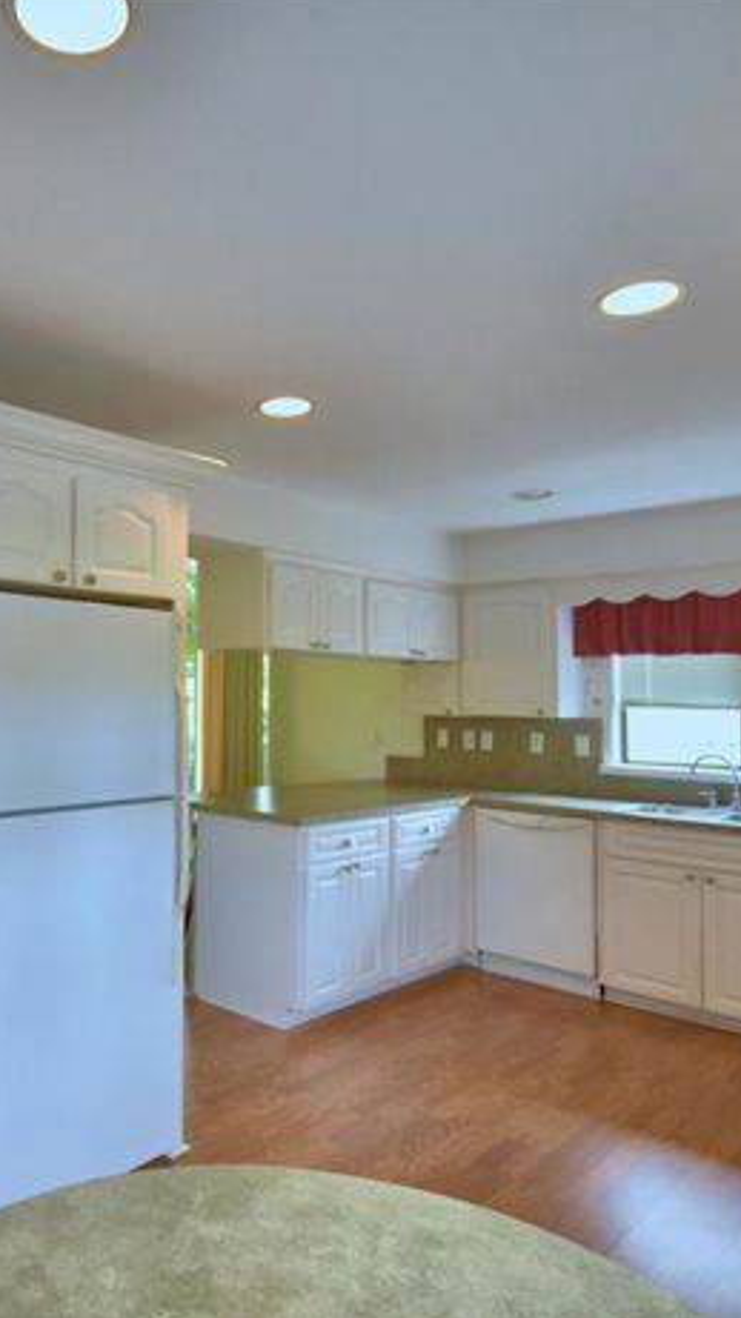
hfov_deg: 45.7
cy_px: 656
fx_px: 839
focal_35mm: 24
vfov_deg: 76.3
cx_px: 173
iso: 400
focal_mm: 10
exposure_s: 1/60
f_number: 4.5
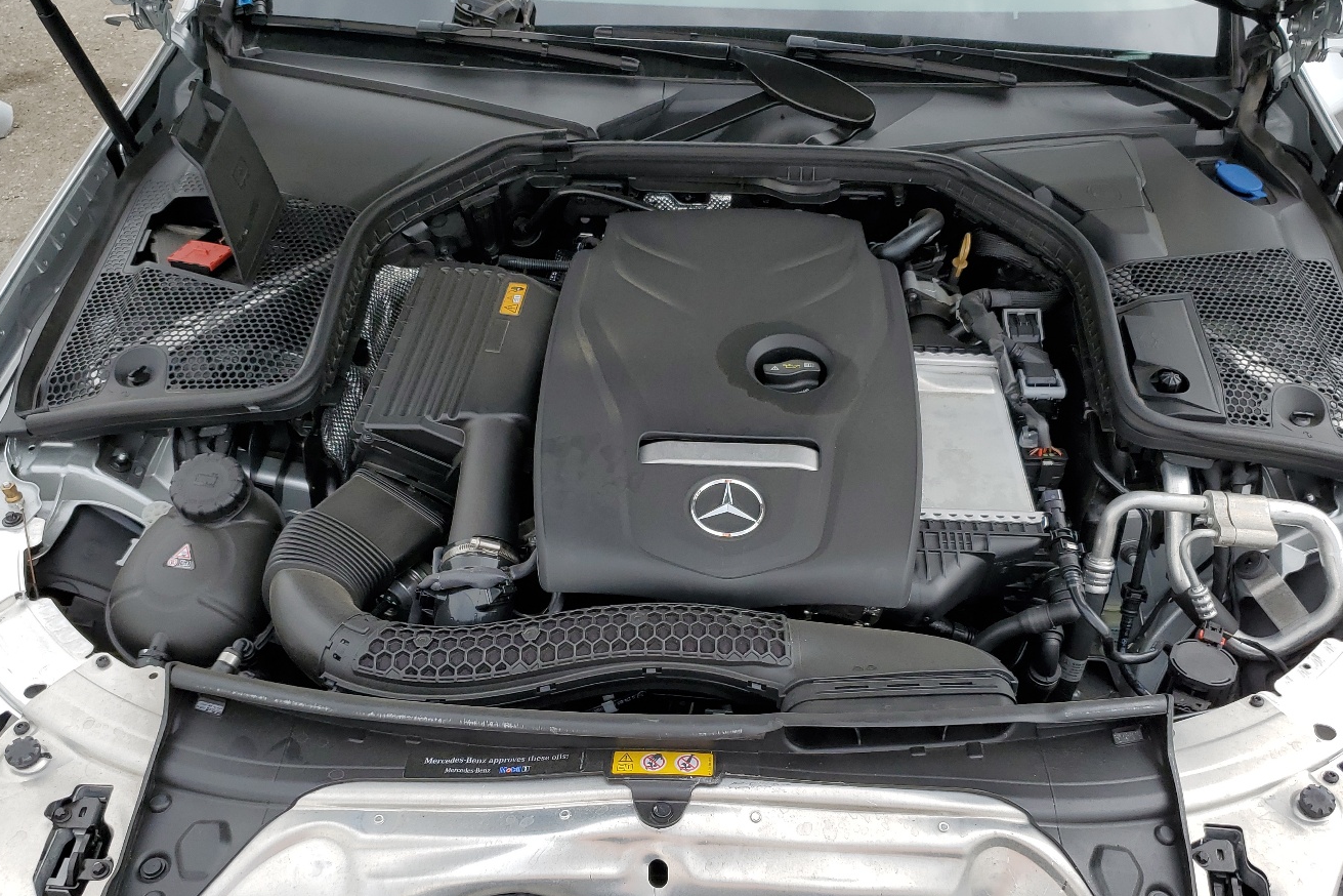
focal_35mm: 33
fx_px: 1231
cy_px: 537
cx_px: 728
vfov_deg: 39.8
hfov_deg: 57.1
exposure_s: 1/667
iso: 50
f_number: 1.5
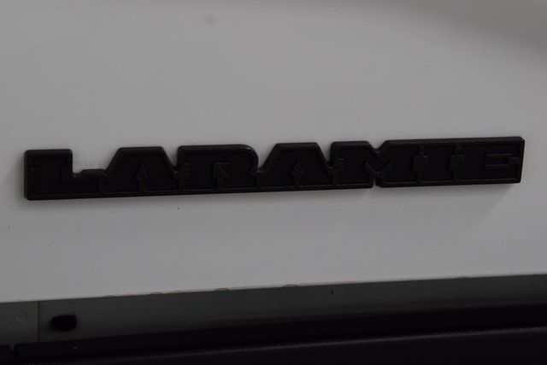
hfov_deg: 19.5
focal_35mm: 105
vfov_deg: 13.0
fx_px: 1596
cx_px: 274
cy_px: 182
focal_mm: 70
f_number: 7.1
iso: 800
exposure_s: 1/30
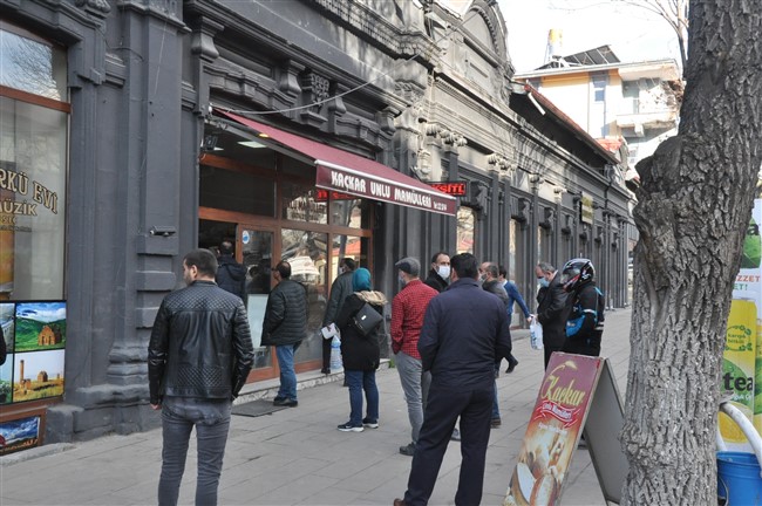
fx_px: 793
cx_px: 381
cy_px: 253
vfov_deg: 35.4
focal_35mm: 38
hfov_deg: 51.3
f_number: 9
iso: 1000
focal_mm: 25
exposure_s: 1/320
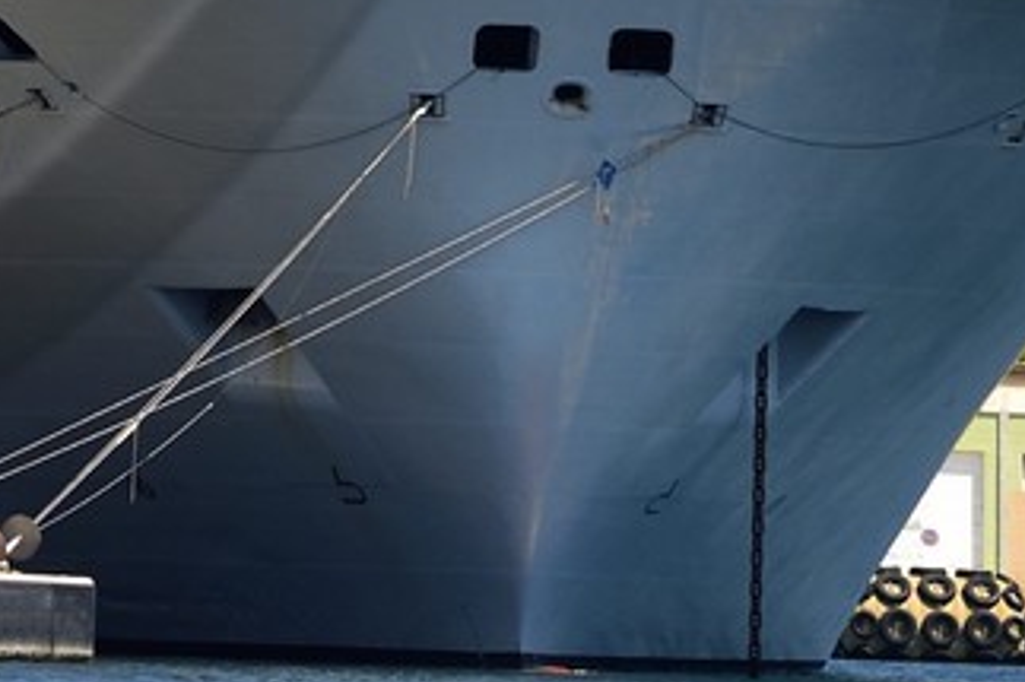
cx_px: -736
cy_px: -723
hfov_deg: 2.1
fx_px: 28229
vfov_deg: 1.4
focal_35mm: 992
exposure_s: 1/500
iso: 200
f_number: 9
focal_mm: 200
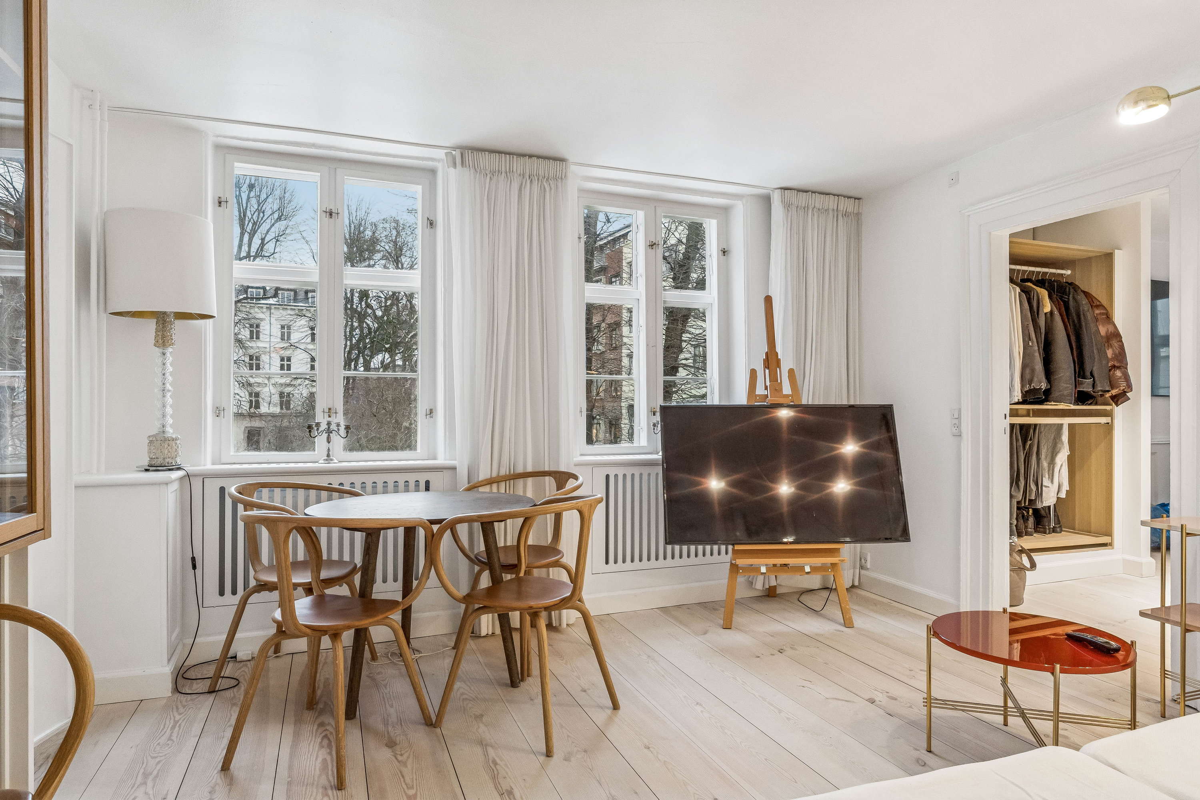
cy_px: 400
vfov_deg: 58.8
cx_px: 600
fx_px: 710
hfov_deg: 80.4
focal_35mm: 21
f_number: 7.1
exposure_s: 1/13
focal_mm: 14.2
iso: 400
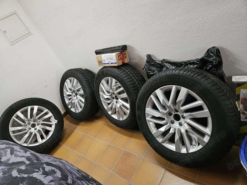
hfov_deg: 73.9
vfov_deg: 58.9
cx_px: 124
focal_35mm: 23
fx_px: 164
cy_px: 92
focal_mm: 5.4
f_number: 1.8
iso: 640
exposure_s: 1/33.3
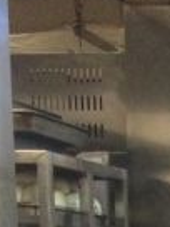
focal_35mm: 170
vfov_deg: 9.4
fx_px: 1113
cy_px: 656
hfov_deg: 8.4
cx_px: 308
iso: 250
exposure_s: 1/30
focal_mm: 4.15
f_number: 2.2
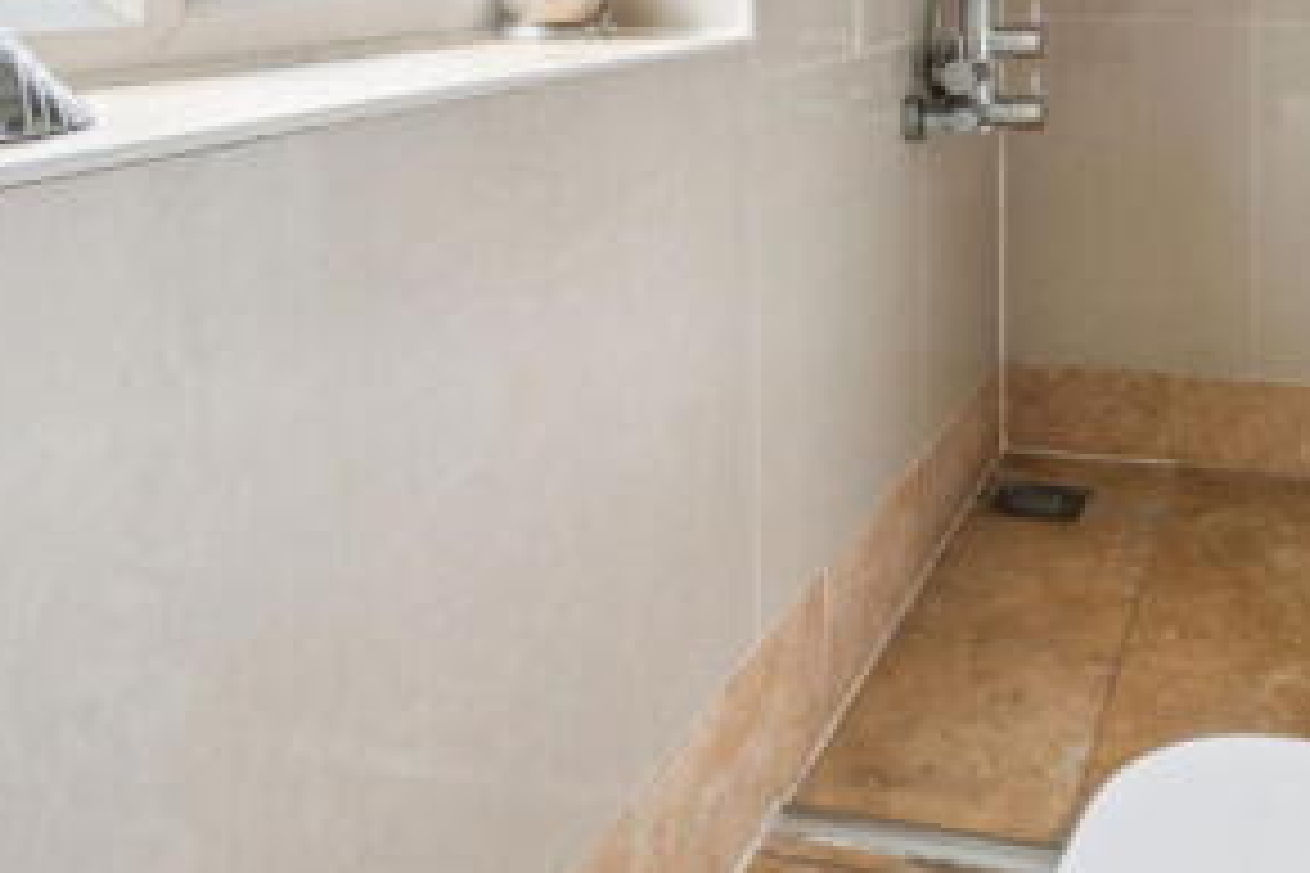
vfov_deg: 33.2
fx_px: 1310
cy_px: -34
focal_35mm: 36
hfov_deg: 50.5
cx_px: 1011
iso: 640
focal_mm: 16
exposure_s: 1/4
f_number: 10
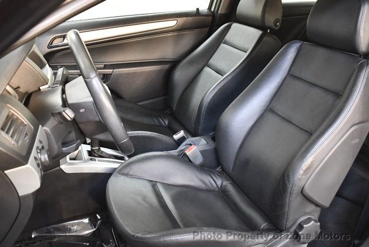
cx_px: 184
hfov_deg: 53.1
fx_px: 370
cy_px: 124
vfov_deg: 37.0
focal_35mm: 36
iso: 3200
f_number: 3.5
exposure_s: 1/125
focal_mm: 18
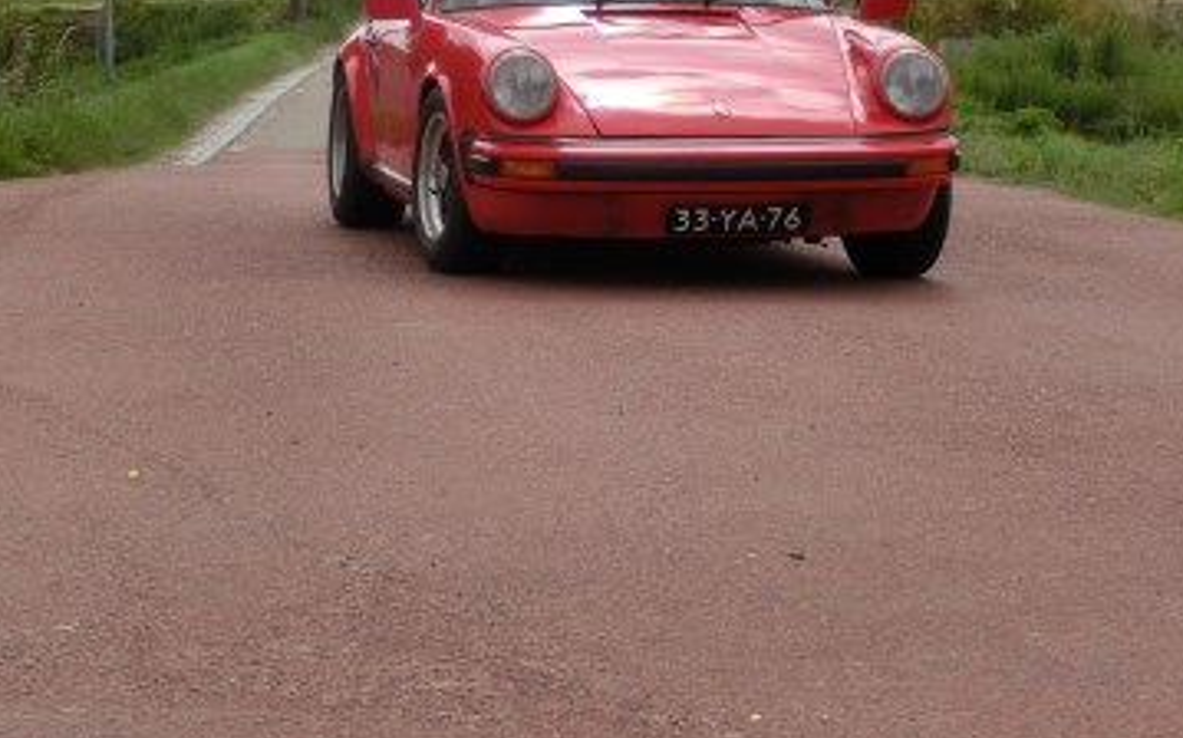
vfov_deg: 8.3
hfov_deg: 13.4
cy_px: -23
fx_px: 5027
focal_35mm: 156
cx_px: 554
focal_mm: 15.51
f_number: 5.1
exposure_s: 1/800
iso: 100
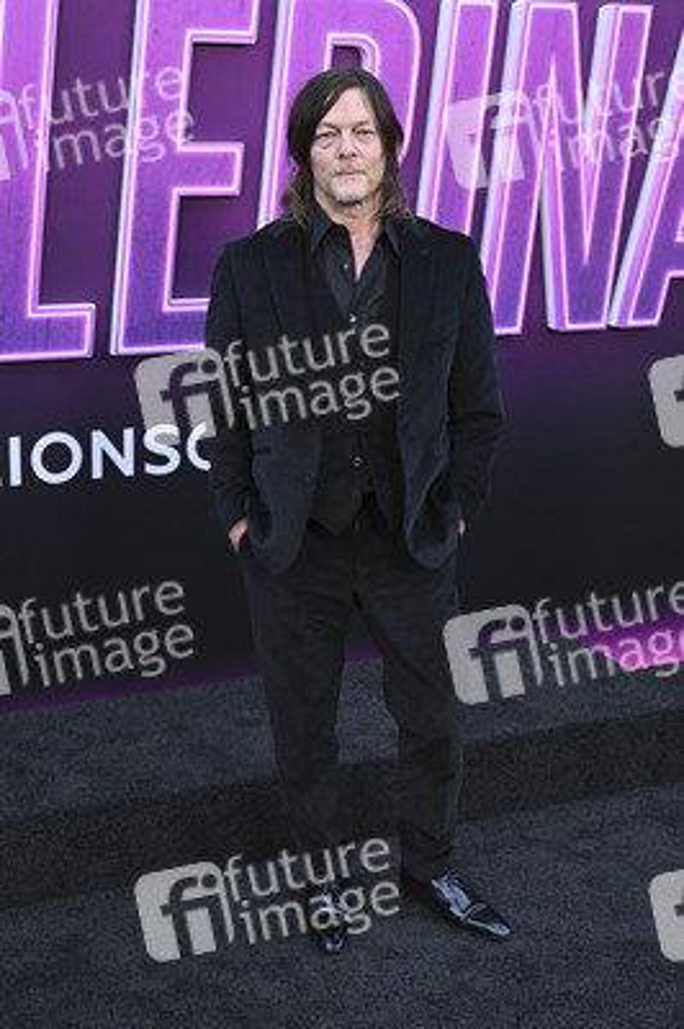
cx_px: 342
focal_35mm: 48
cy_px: 514
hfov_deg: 28.0
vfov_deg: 41.1
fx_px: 1370
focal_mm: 48
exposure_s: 1/320
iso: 1600
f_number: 5.6
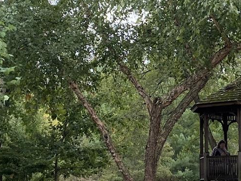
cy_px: 61
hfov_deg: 18.2
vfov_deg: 13.7
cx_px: 151
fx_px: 752
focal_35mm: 108
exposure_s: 1/534
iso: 32
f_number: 1.8
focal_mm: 4.25
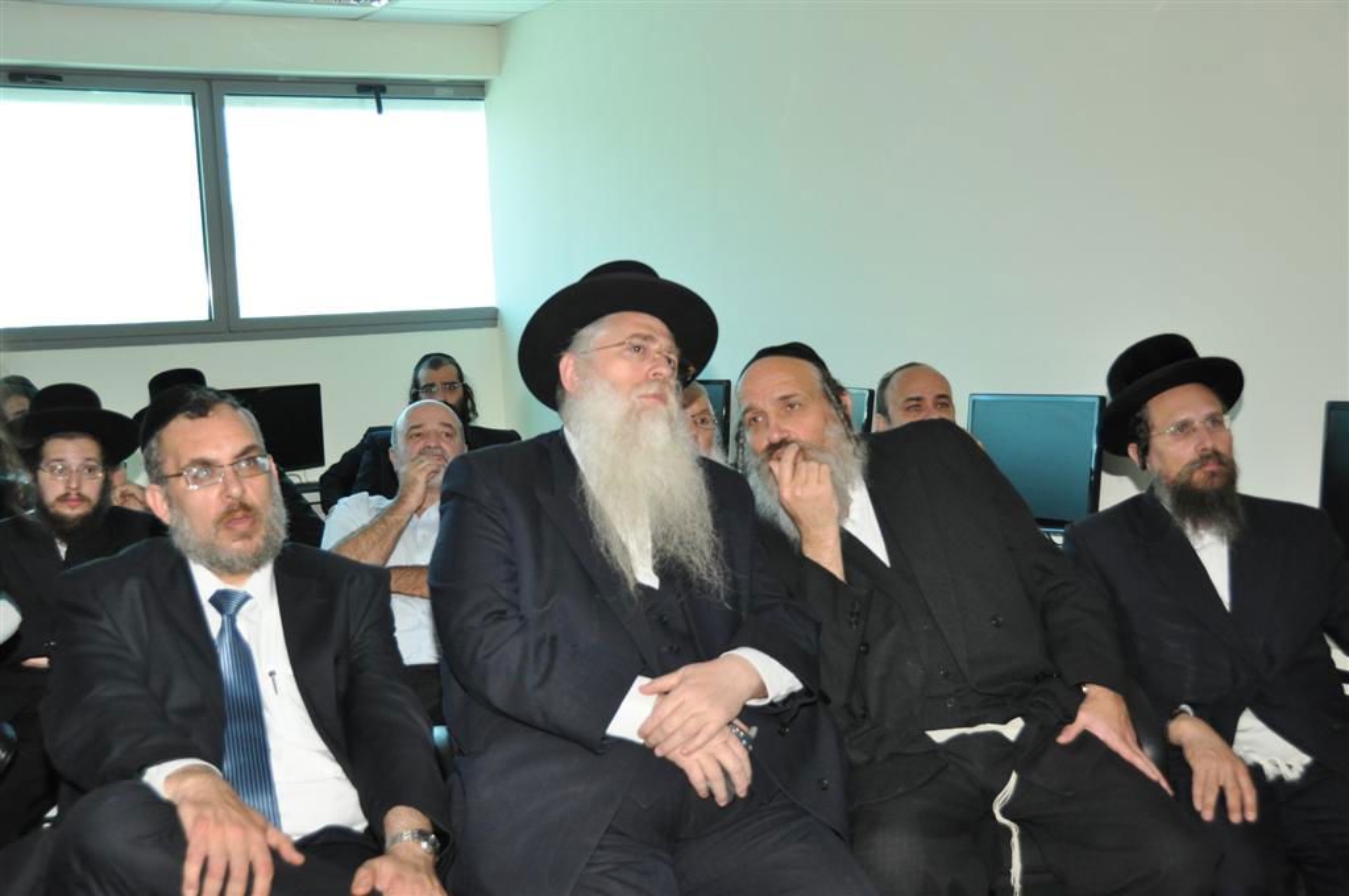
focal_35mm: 46
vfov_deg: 28.9
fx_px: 1740
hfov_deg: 42.4
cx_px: 674
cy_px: 448
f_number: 4
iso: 800
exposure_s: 1/60
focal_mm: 31
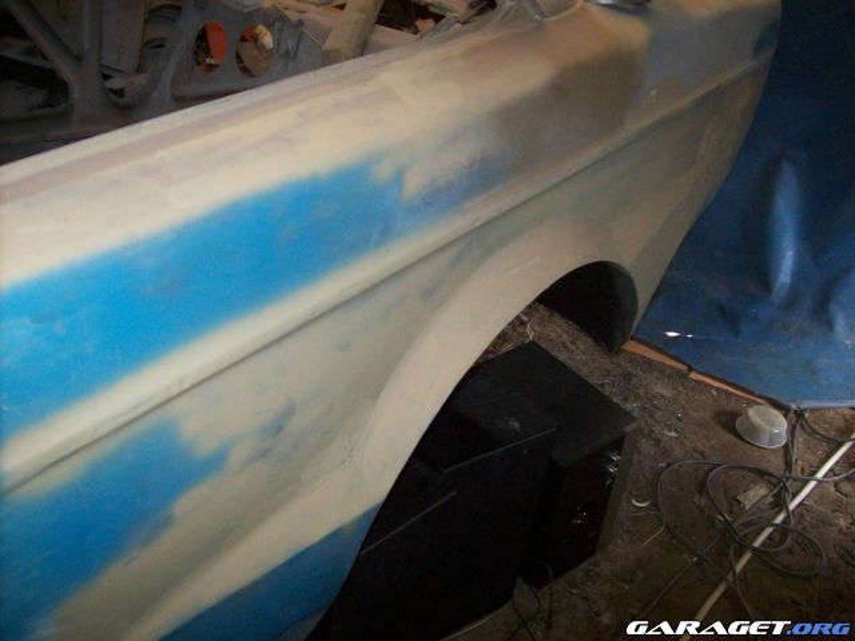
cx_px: 428
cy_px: 320
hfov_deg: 51.4
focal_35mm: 36
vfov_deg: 39.7
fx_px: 889
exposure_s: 1/64
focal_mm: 6
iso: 200
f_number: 2.7
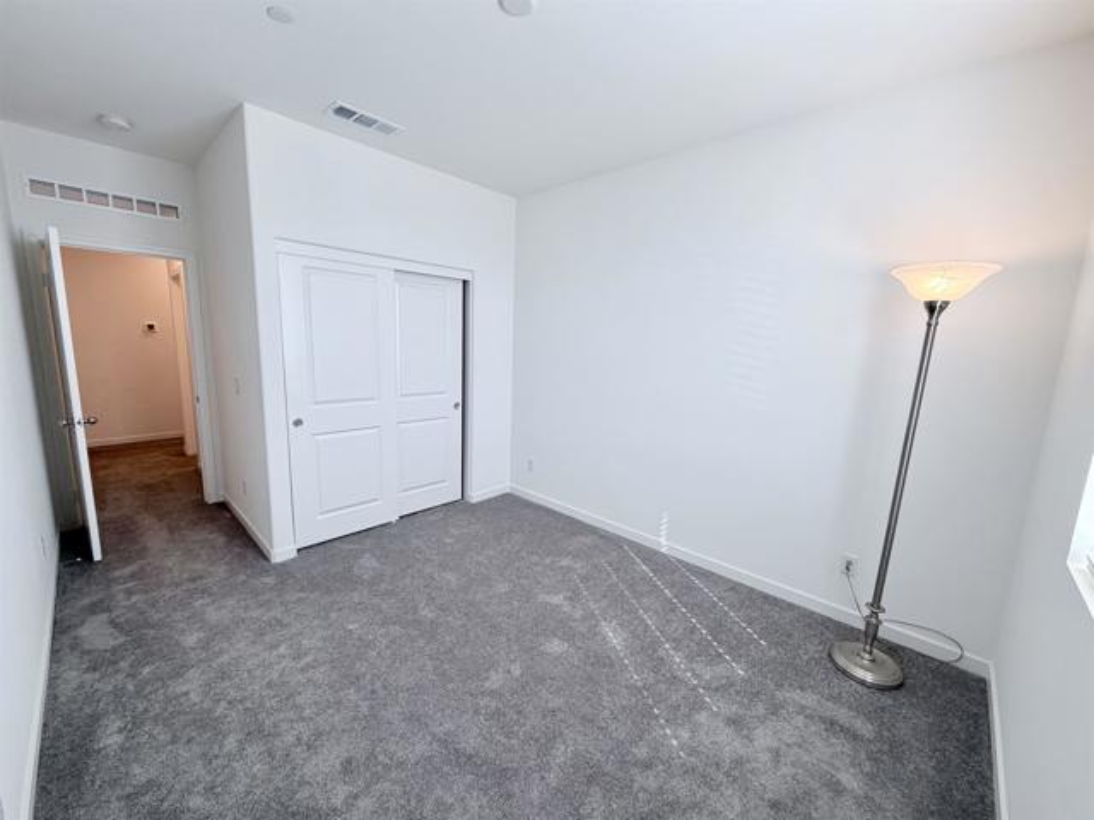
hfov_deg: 102.1
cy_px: 410
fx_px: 442
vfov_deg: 85.7
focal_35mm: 14
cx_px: 547
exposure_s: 1/120
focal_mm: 2.22
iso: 80
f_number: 2.2
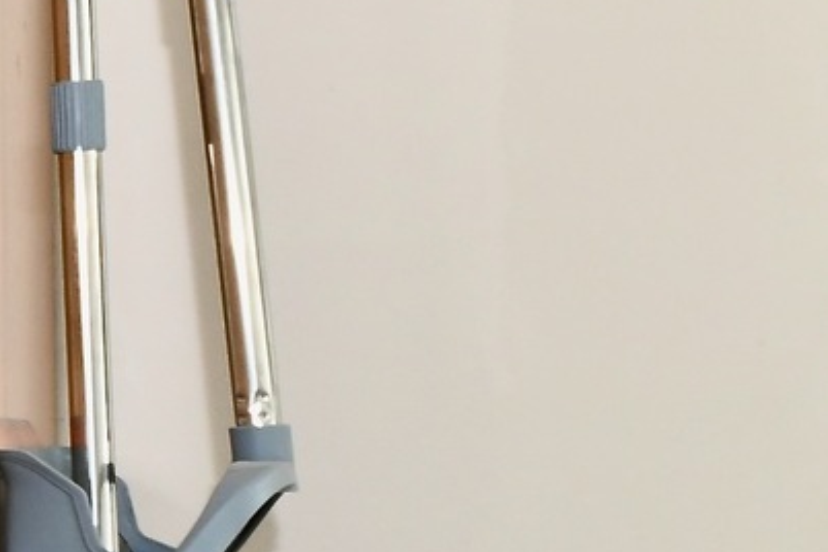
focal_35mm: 107
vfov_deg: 12.7
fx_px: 2461
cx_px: -2278
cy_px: 498
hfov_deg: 8.8
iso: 640
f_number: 6.3
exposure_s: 1/160
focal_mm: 14
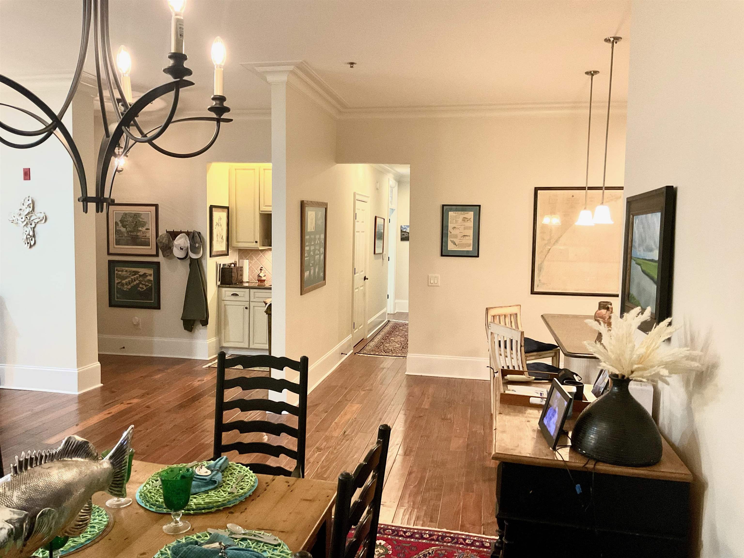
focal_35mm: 29
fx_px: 623
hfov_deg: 61.7
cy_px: 279
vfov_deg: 48.2
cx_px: 372
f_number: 1.8
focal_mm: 3
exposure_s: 1/60
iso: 250
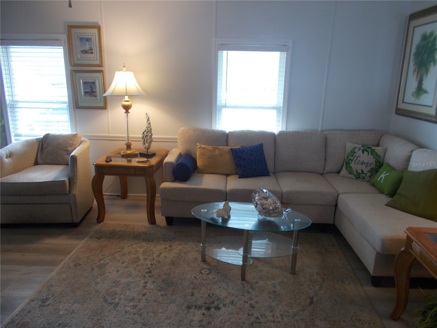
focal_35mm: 26
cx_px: 218
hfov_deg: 67.3
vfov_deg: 53.1
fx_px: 328
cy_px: 164
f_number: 3.2
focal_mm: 4.6
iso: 140
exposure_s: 1/25
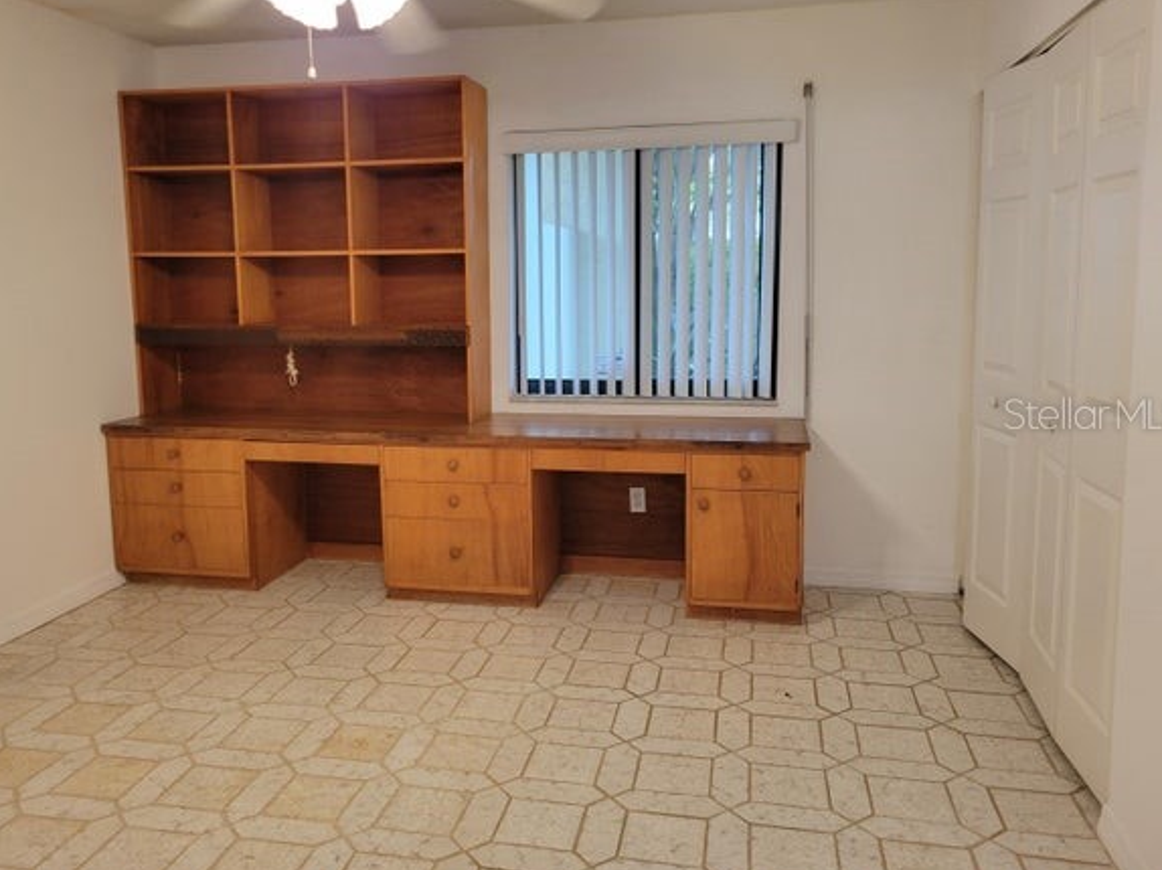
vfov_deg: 48.2
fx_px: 973
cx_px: 547
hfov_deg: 61.6
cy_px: 413
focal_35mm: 29
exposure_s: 1/60
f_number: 1.8
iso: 200
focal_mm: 5.4
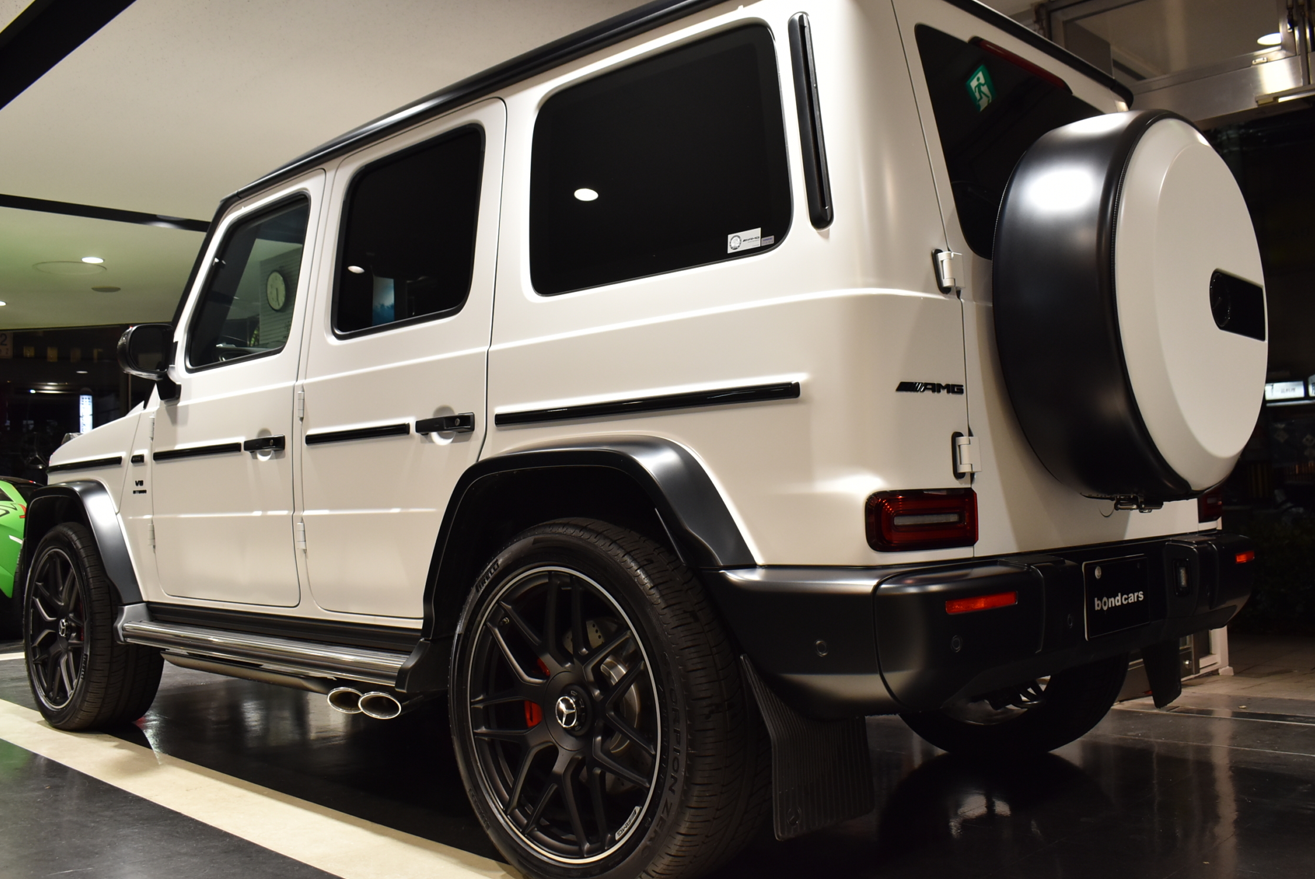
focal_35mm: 31
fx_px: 1133
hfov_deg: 60.3
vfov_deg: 42.4
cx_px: 653
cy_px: 412
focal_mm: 18
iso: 720
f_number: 5
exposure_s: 1/30
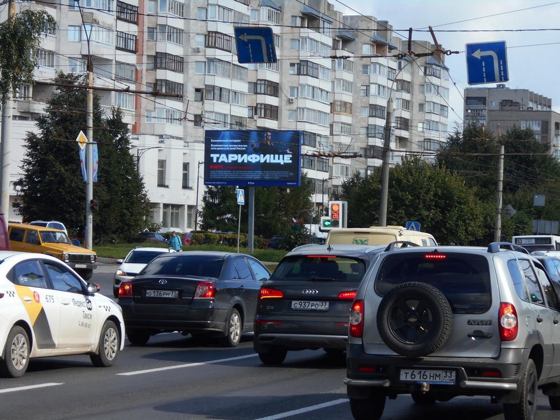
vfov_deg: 11.4
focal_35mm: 130
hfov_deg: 15.2
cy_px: 210
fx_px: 2103
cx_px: 280
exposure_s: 1/200
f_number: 6.5
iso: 80
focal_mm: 23
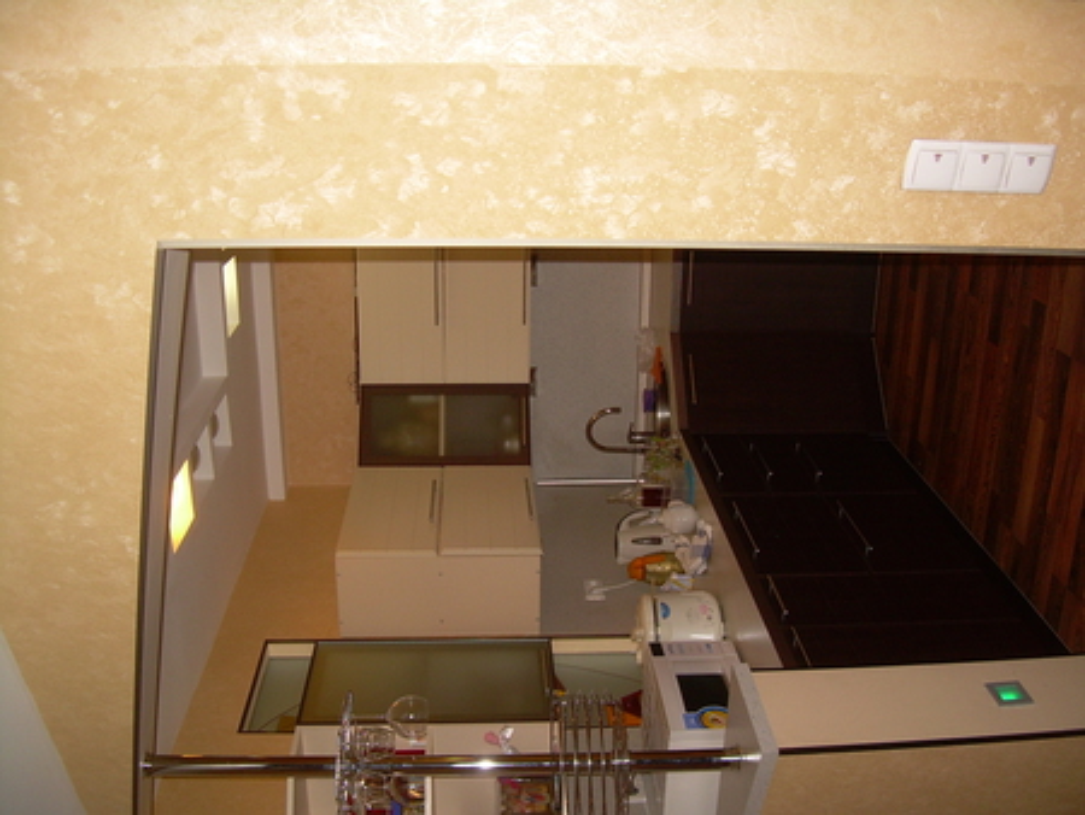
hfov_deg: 49.0
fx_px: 1192
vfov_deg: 37.8
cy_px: 408
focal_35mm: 38
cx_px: 542
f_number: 2.8
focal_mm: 6.3
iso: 84
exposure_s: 1/60
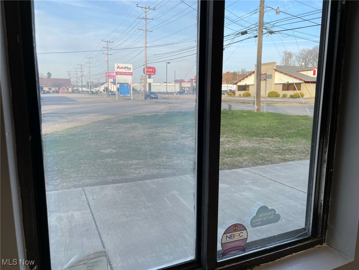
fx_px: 270
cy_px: 135
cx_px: 180
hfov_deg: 67.3
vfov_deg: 53.1
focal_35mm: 26
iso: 32
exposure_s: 1/997
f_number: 1.6
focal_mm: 4.2
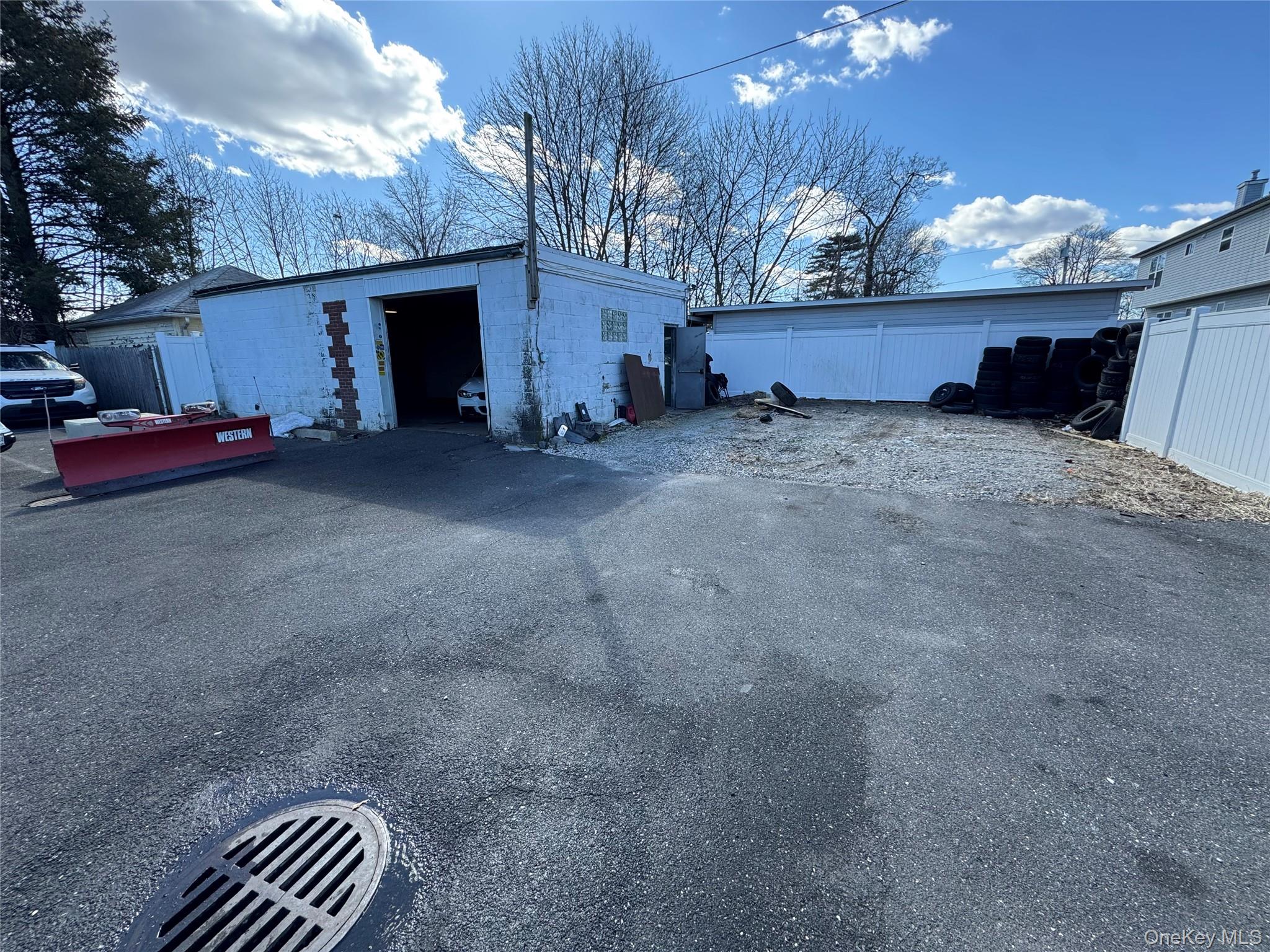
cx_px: 635
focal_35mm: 14
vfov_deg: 85.7
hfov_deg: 102.1
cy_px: 476
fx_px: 514
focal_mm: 2.22
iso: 40
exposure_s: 1/416
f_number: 2.2
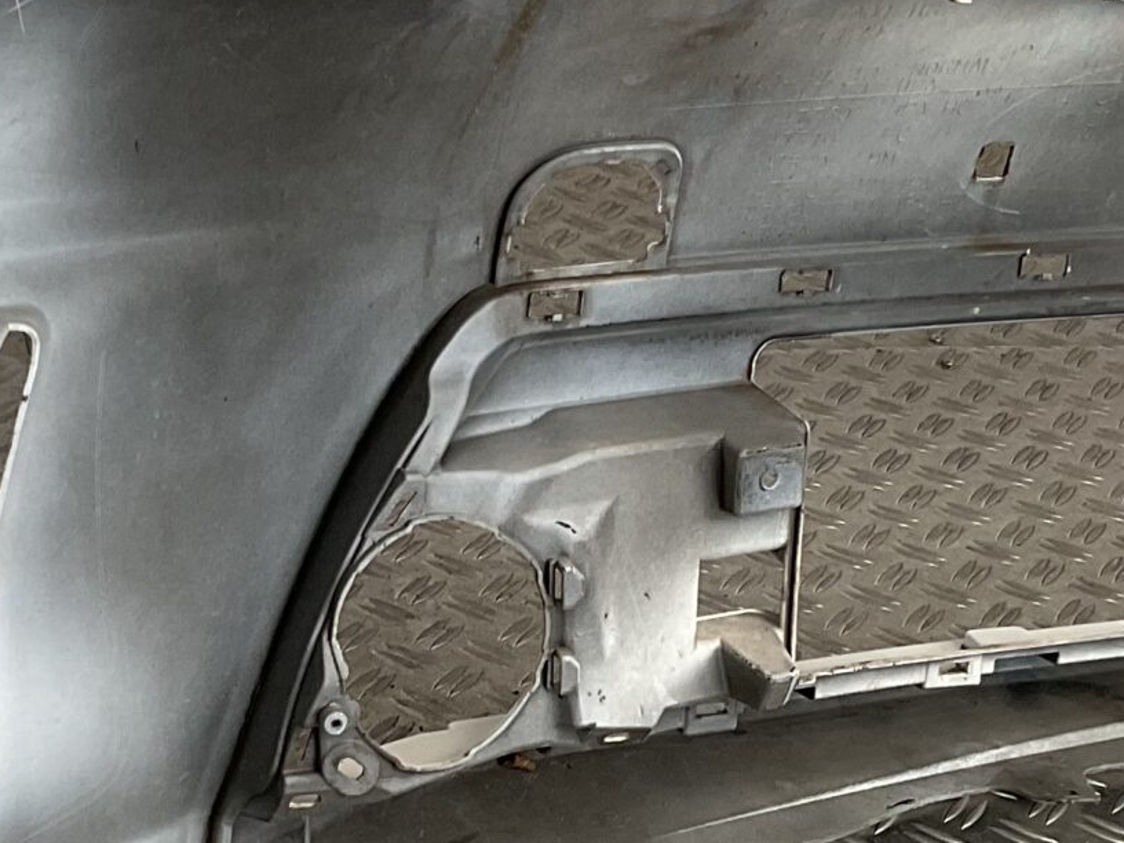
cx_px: 620
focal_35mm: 91
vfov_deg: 16.2
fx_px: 2955
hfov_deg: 21.5
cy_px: 625
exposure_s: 1/60
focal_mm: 3
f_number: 1.8
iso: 40
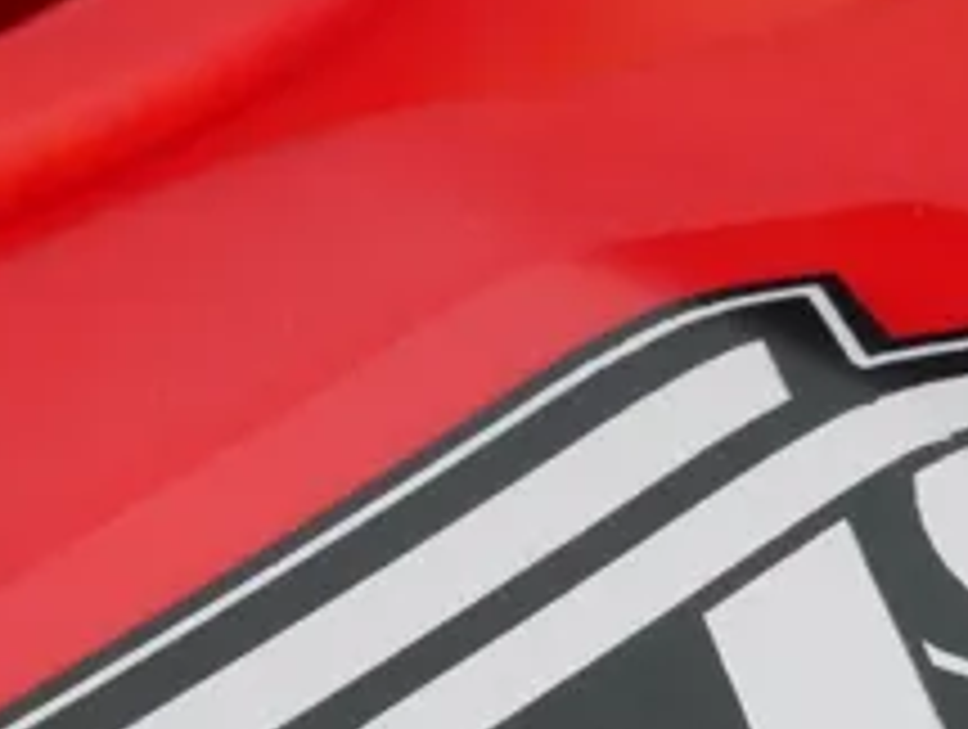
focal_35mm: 208
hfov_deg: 9.5
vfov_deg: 7.1
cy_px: 999
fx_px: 5826
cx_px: 873
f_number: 10
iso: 200
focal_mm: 28
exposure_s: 1/125
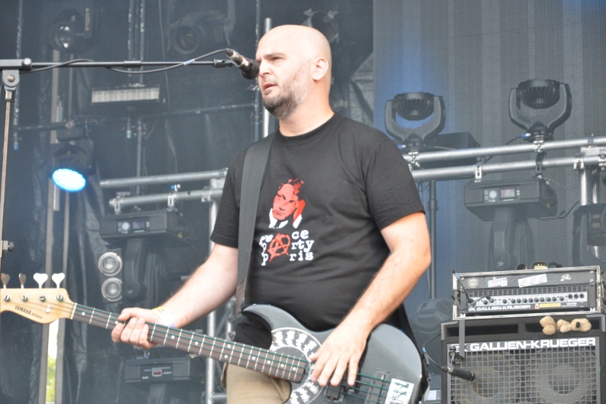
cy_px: 202
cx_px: 303
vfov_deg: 9.9
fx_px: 2340
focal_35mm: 139
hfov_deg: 14.8
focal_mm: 92
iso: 640
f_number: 5.6
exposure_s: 1/100
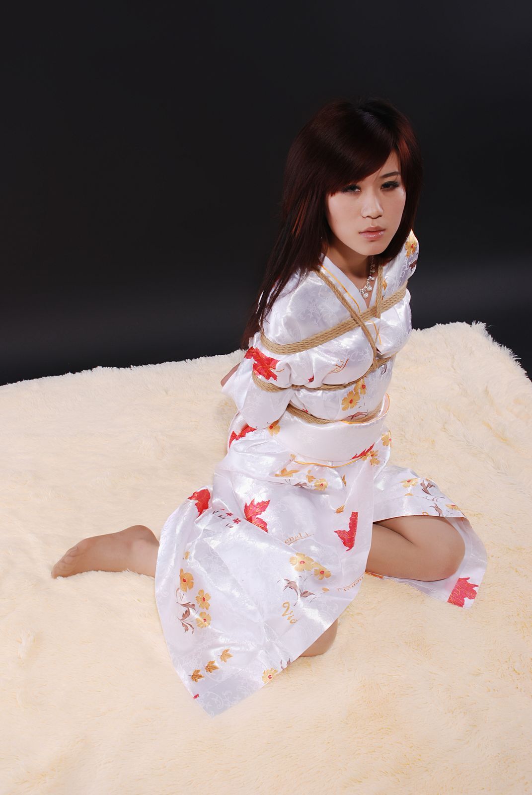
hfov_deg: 32.0
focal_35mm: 42
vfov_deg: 46.3
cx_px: 266
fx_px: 928
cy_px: 398
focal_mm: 28
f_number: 8
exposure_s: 1/8
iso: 100
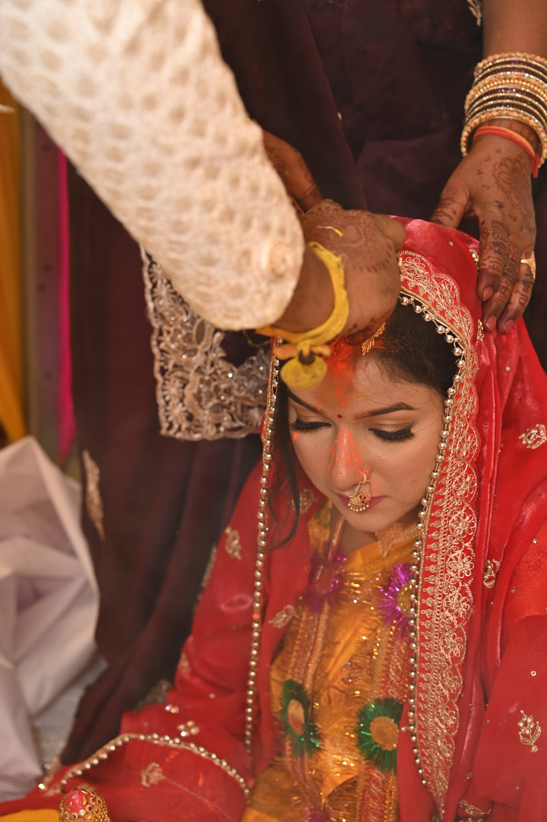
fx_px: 1712
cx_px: 274
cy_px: 411
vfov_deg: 27.0
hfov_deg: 18.2
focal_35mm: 75
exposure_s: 1/160
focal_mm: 75
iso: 500
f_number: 4.5
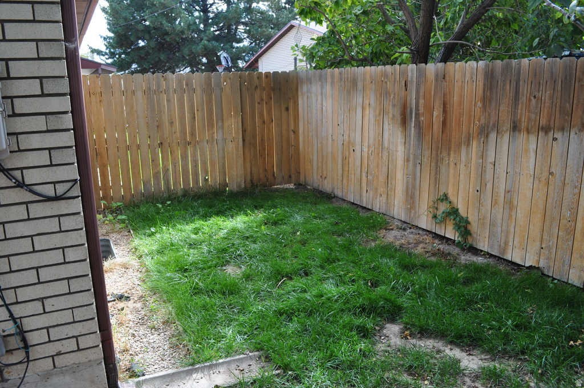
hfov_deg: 67.4
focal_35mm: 27
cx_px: 292
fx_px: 437
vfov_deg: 47.8
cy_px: 194
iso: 400
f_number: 9
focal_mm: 18
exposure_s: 1/100
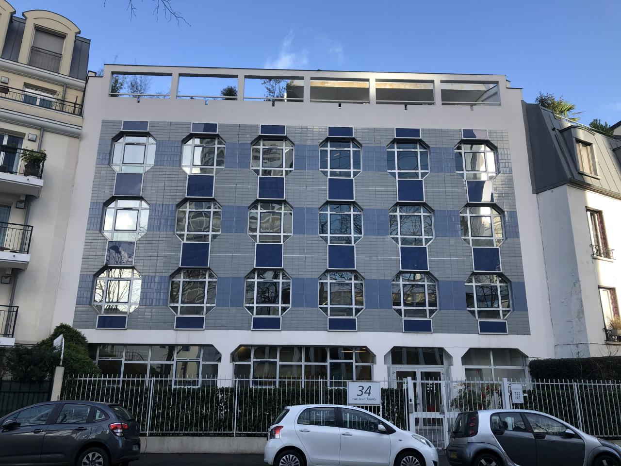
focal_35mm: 28
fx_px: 502
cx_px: 310
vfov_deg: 49.7
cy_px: 233
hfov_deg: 63.4
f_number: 1.8
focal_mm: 3.99
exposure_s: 1/585
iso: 20
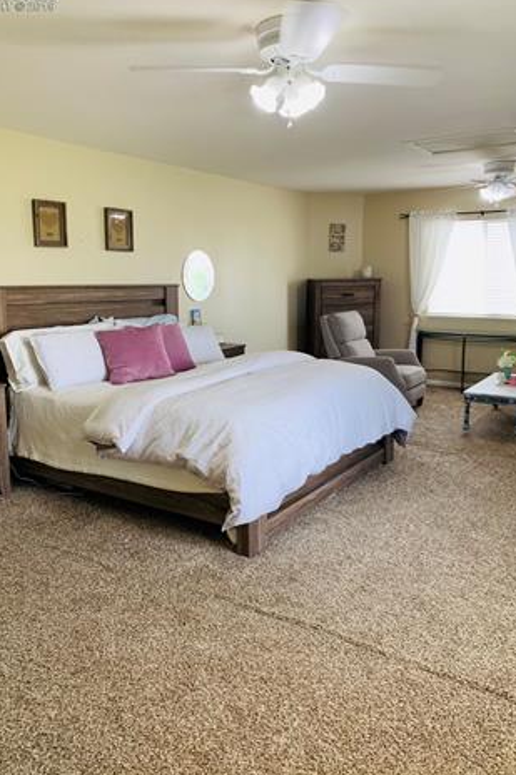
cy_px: 379
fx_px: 602
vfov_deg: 65.5
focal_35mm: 28
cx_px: 240
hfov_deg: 46.3
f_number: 1.8
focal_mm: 4.25
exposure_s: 1/60
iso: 50
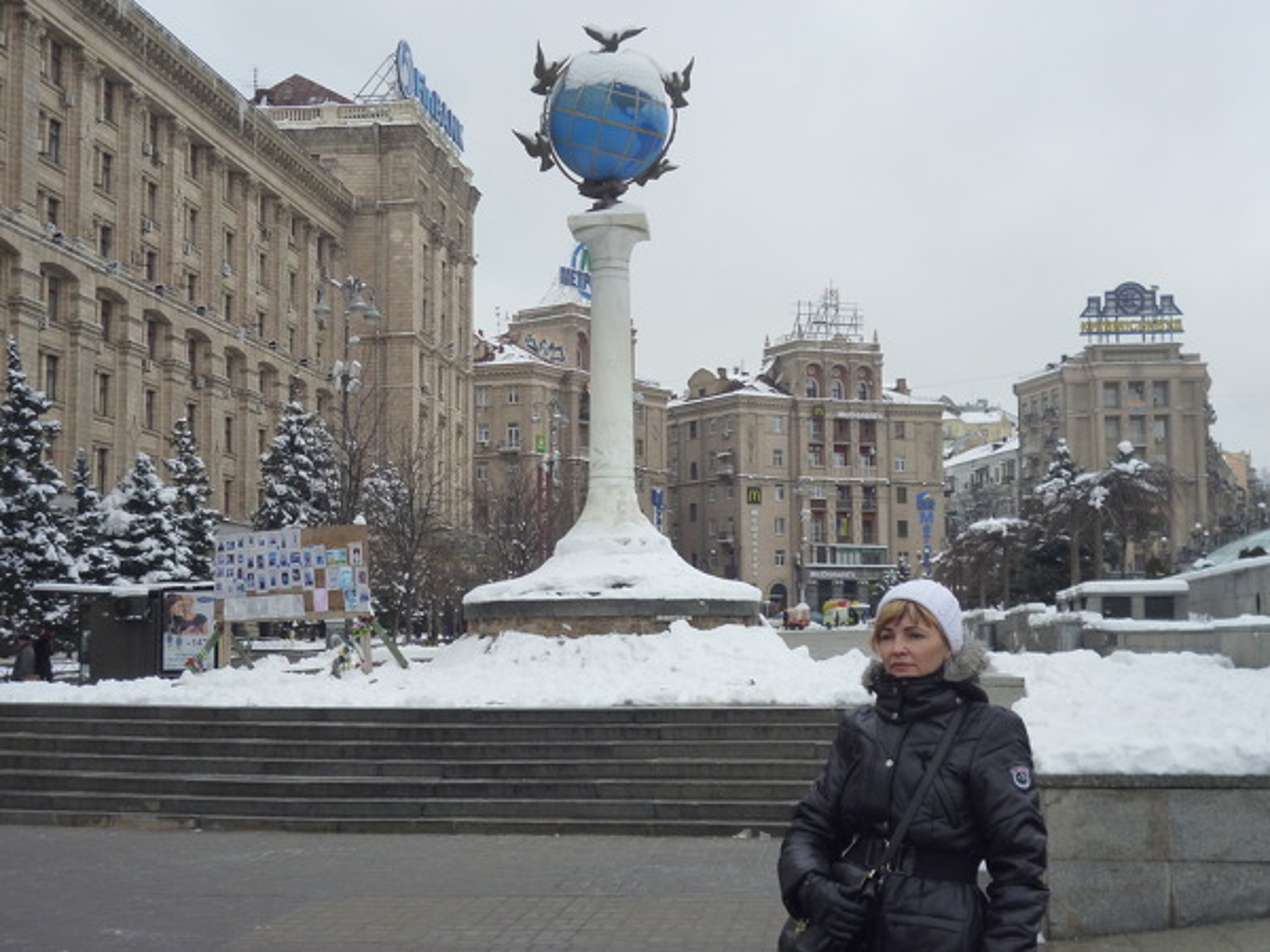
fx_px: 1761
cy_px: 476
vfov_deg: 30.3
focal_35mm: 48
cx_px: 635
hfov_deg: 39.7
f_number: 4
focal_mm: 8.6
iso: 160
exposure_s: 1/200
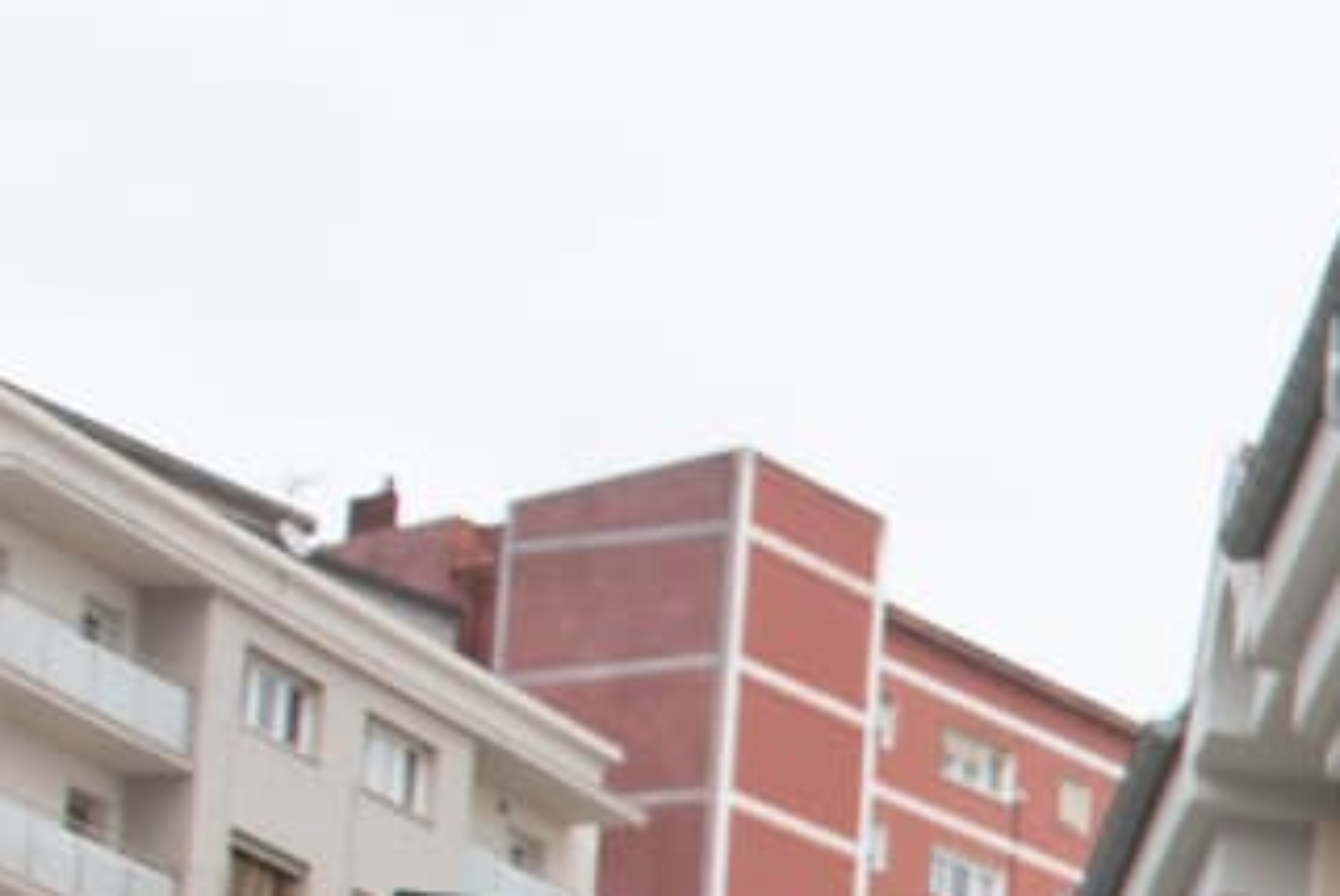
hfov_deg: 10.1
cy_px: 1874
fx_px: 5588
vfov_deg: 8.6
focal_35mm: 150
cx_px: 4045
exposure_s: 1/320
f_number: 6.3
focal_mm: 24
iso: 100
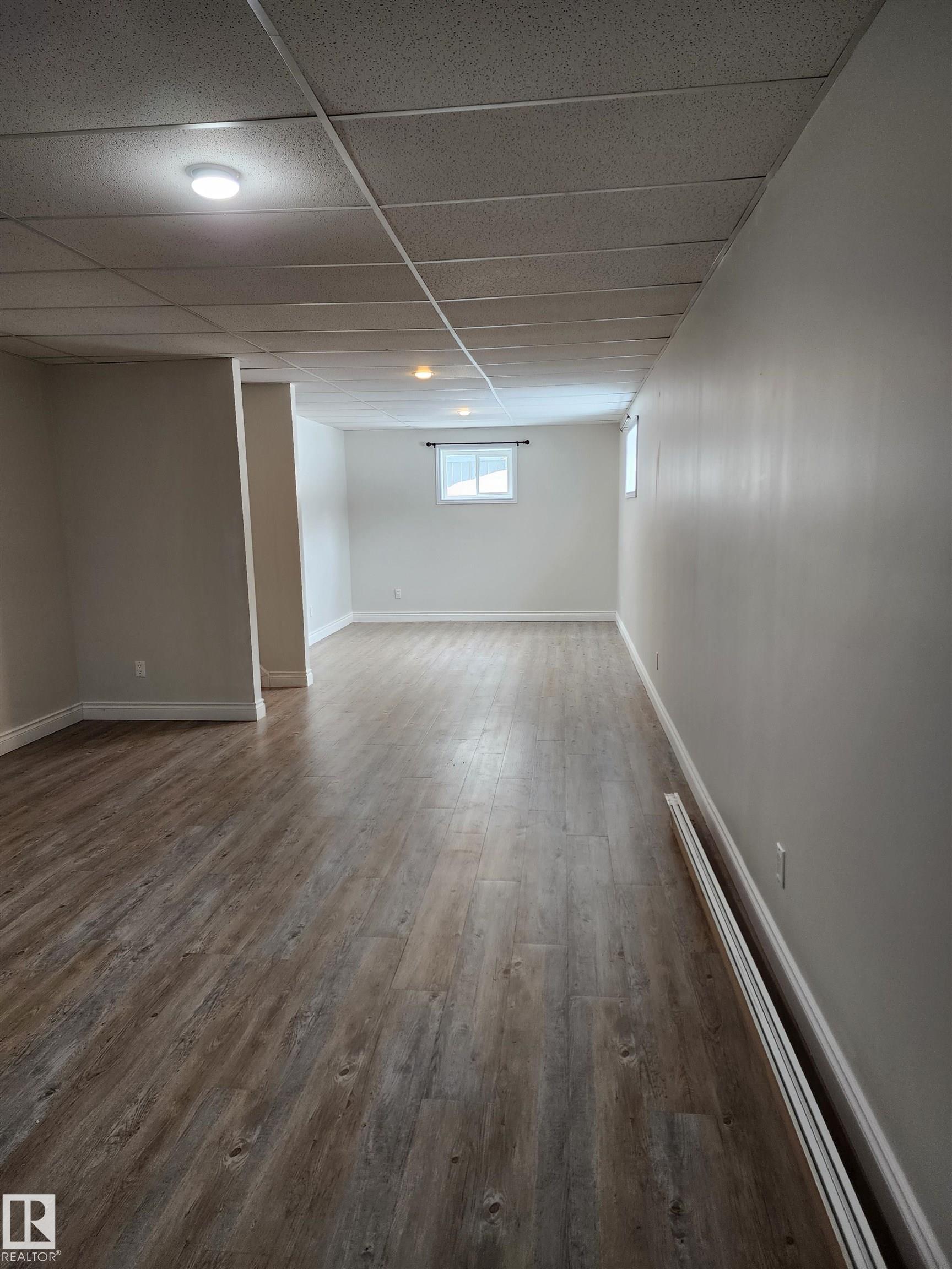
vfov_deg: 73.9
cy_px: 634
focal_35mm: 23
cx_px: 476
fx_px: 843
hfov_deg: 58.9
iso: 125
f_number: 1.8
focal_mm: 6.4
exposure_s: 1/120
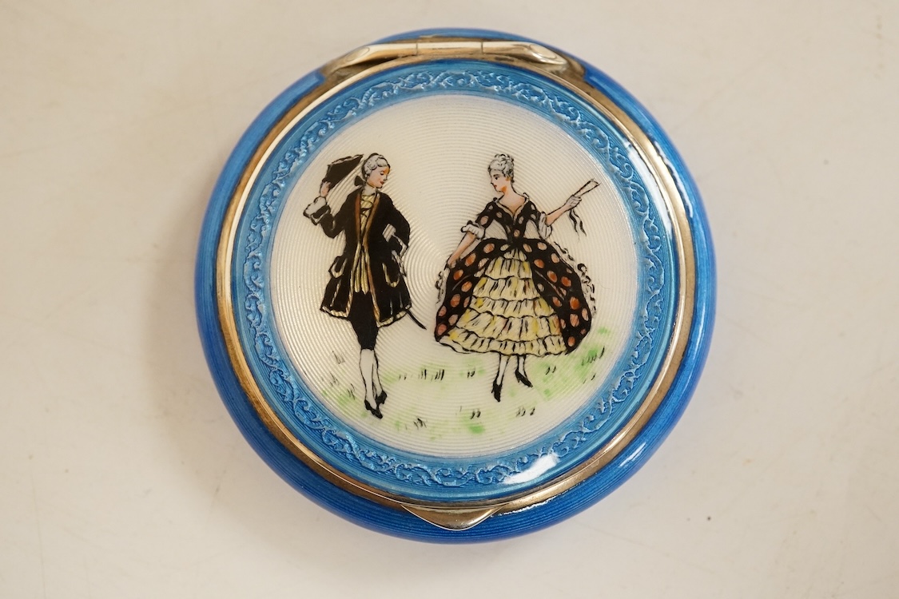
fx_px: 1124
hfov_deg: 43.6
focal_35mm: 45
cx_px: 450
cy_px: 300
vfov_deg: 29.9
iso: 2500
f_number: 6.3
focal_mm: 30
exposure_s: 1/125
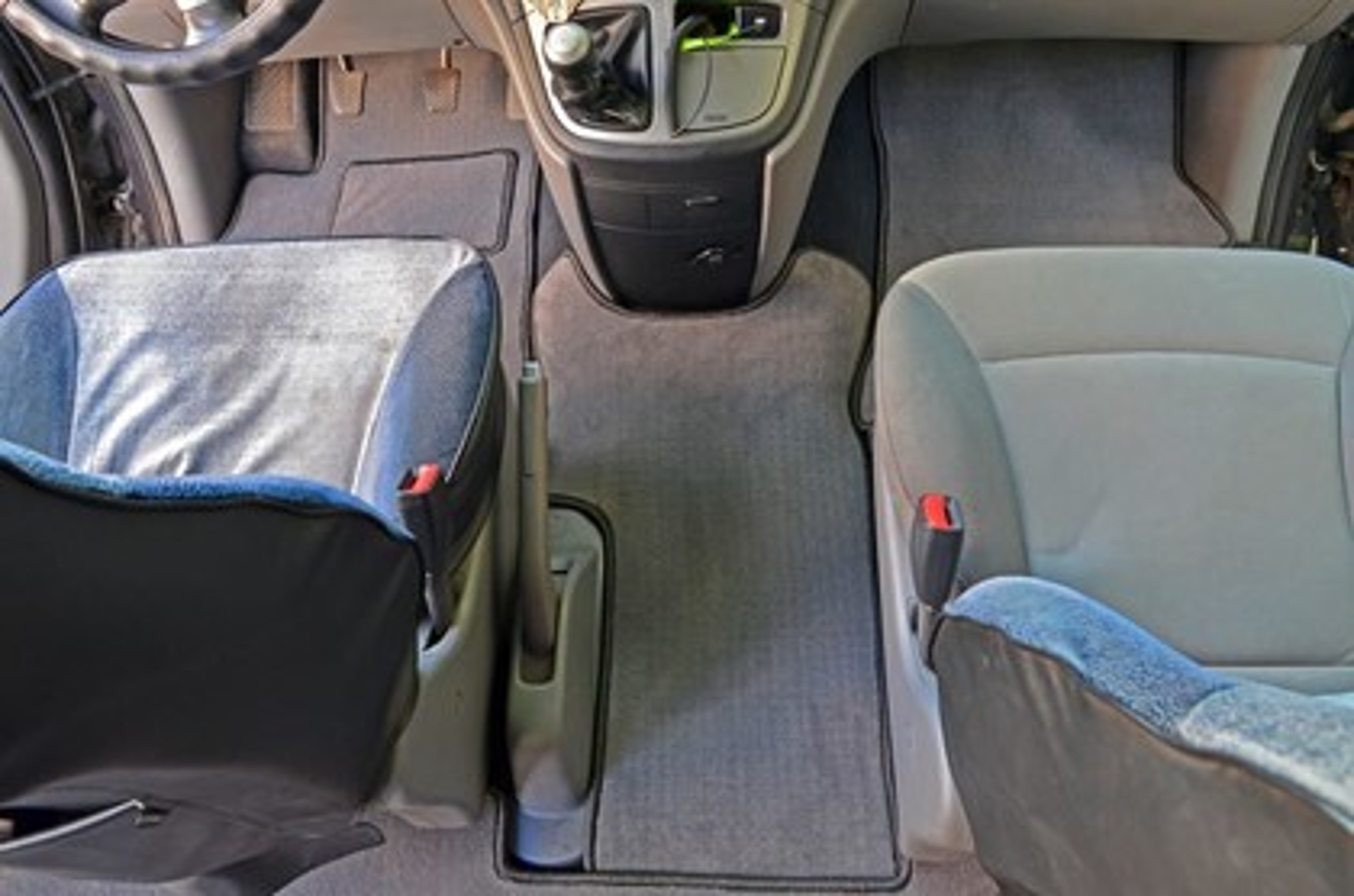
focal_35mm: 27
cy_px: 448
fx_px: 1013
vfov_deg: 47.7
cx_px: 677
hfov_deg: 67.5
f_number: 7.1
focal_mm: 18
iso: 800
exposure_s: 1/15
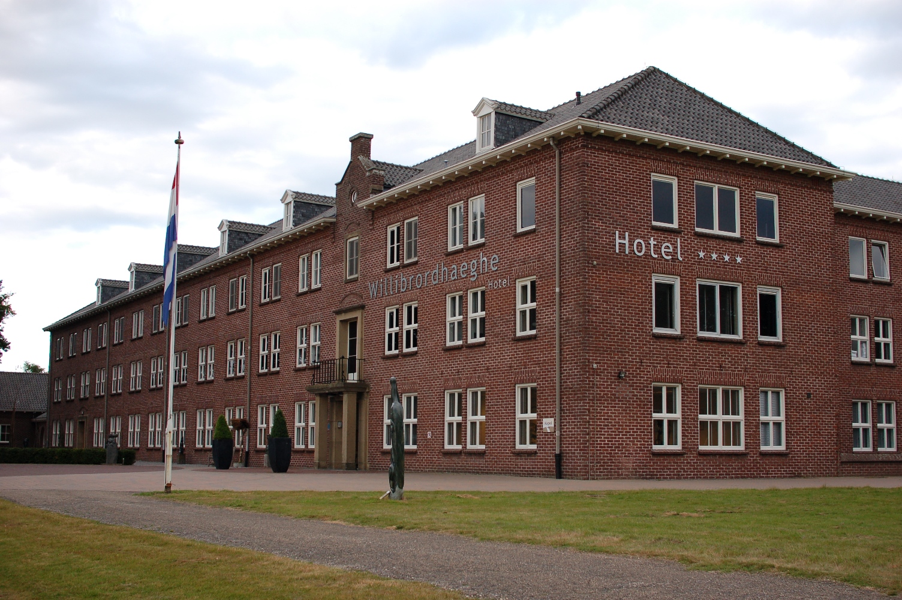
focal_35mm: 45
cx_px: 451
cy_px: 300
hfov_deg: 43.6
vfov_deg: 29.8
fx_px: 1126
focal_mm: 30
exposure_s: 1/125
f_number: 5
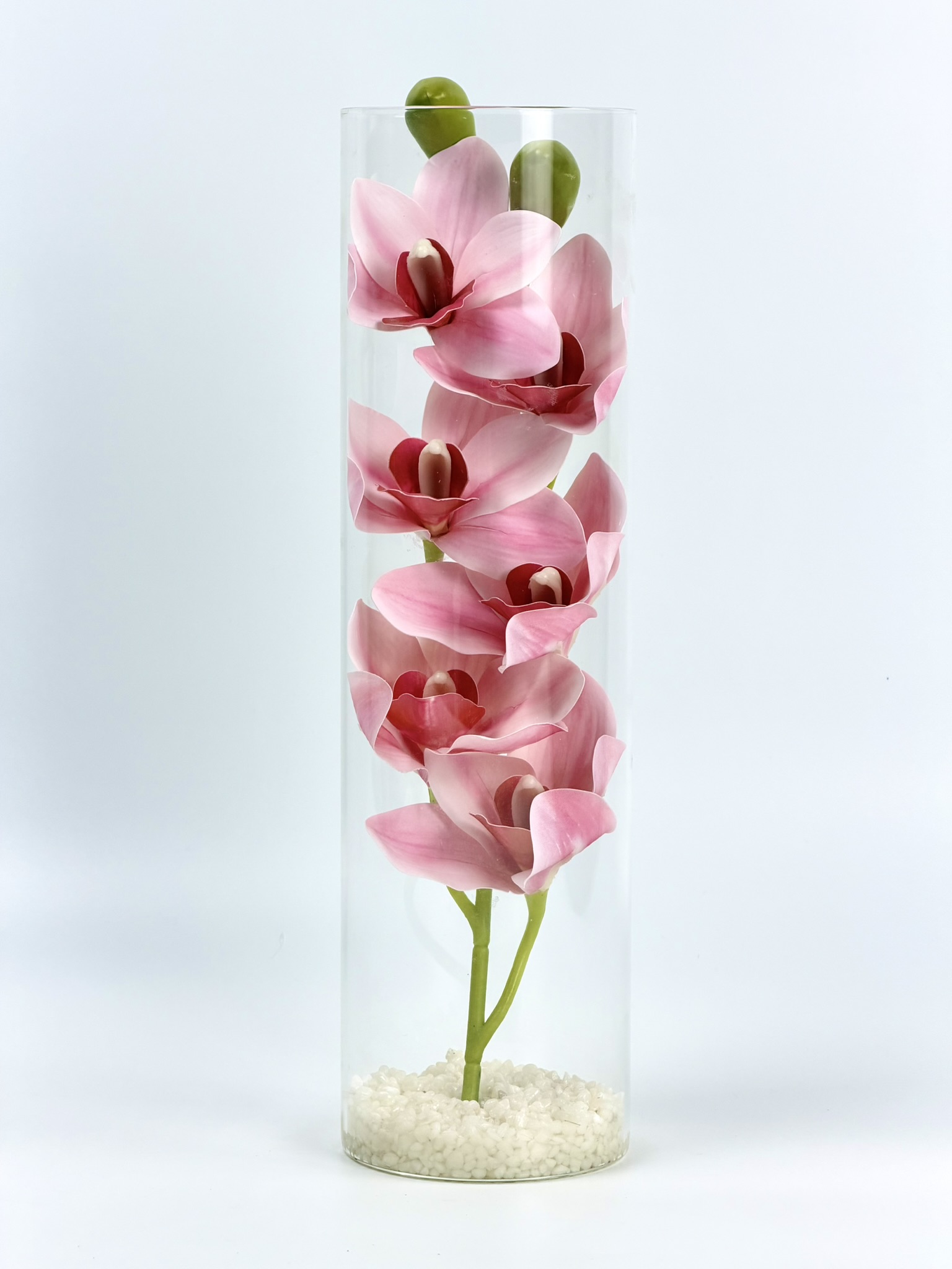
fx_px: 3667
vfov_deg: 19.6
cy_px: 634
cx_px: 476
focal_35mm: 100
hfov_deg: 14.8
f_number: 2.8
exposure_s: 1/100
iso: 100
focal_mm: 16.89
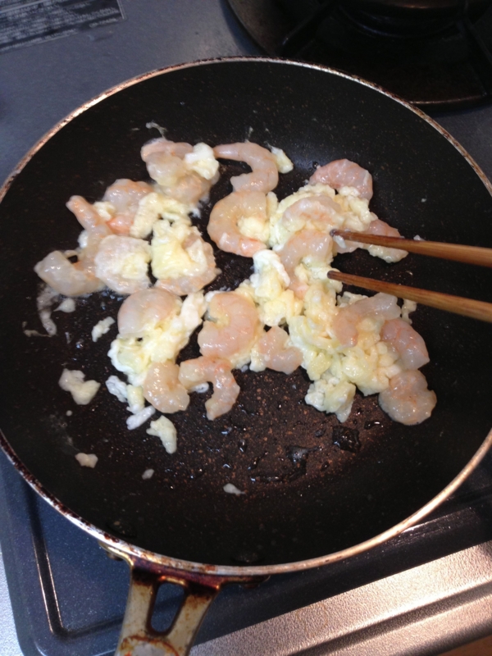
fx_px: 625
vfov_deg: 55.4
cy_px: 328
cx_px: 246
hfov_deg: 42.9
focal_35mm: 33
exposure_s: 1/20
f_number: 2.4
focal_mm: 4.13
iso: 125
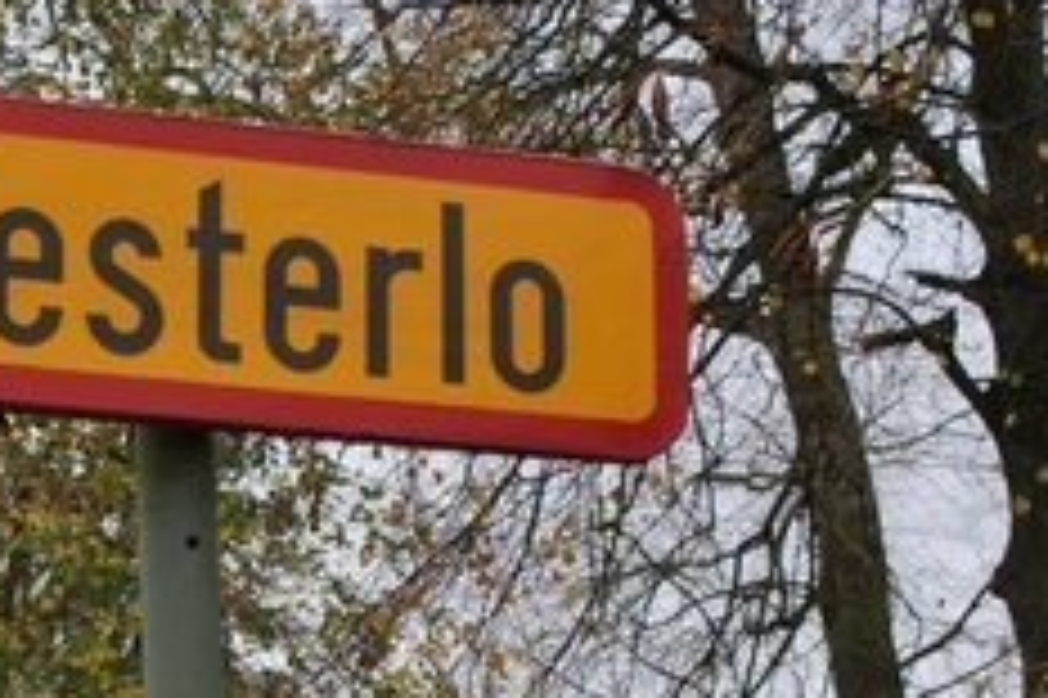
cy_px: 853
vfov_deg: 9.2
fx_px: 4276
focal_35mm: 147
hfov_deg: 13.6
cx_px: -157
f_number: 5.3
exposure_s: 1/60
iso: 200
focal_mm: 38
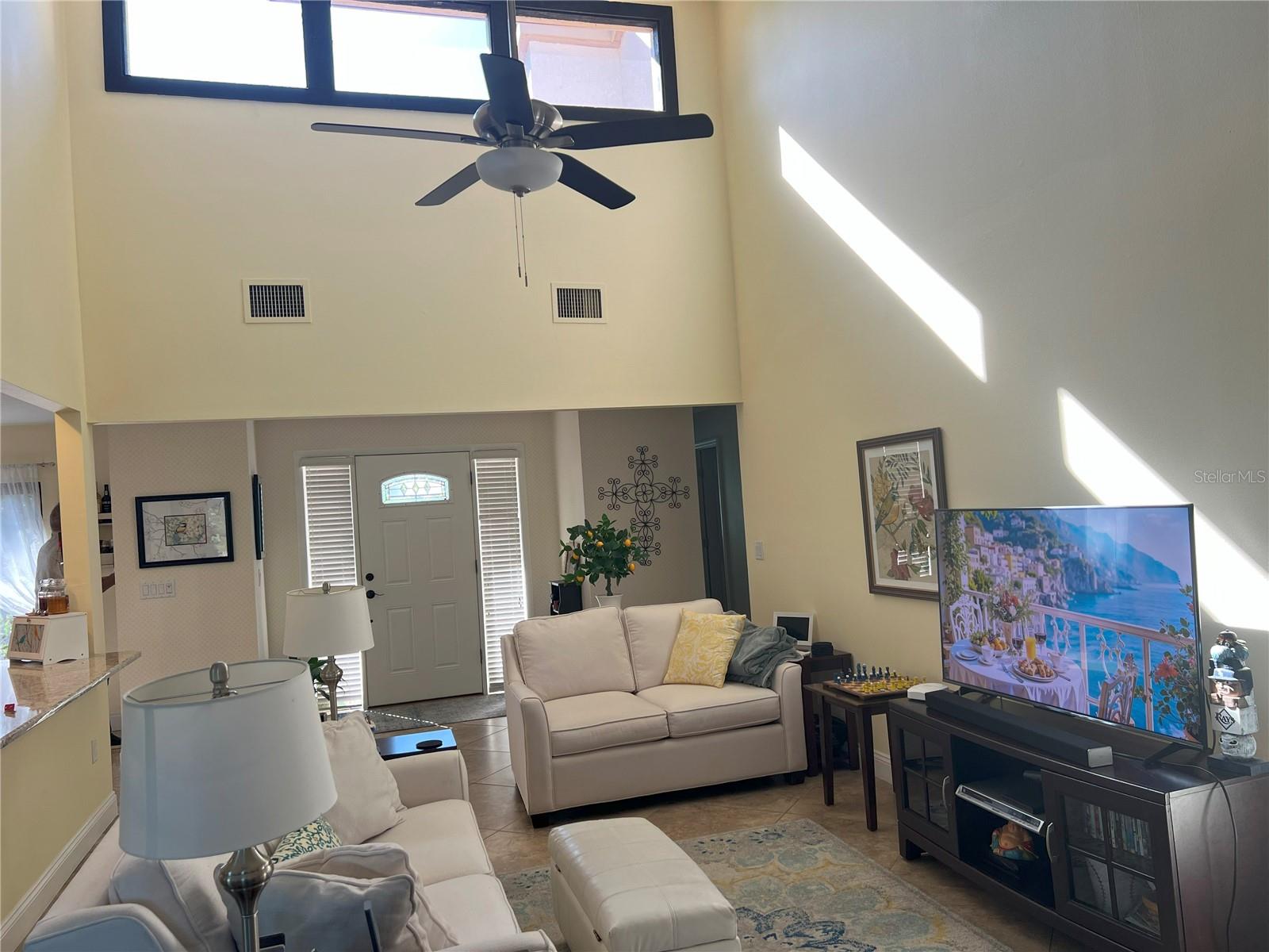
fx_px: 953
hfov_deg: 67.3
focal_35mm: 26
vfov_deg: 53.1
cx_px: 634
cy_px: 476
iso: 50
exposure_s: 1/120
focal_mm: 5.7
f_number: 1.5
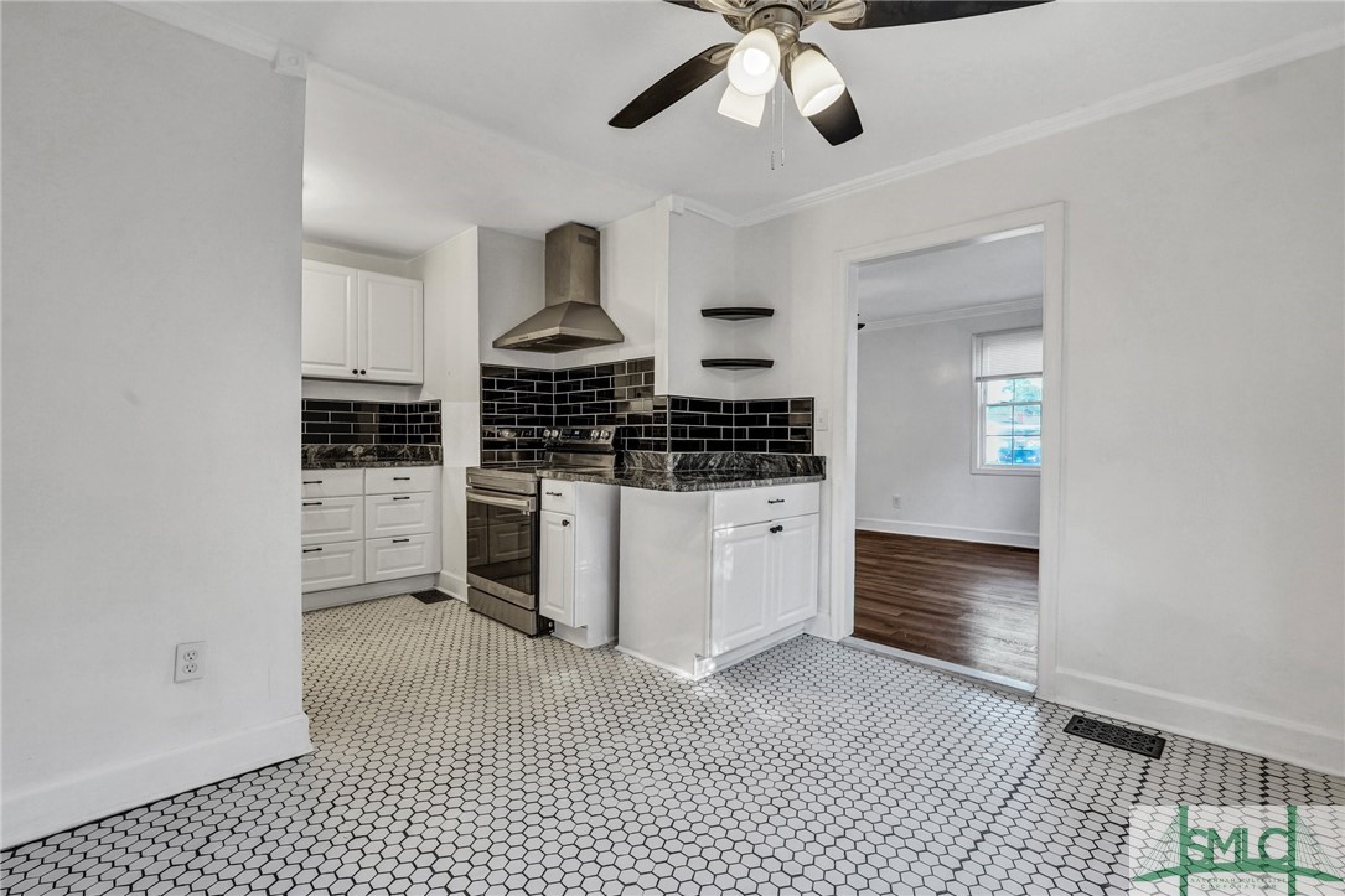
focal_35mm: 16
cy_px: 448
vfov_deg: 73.7
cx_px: 672
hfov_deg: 96.7
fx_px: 598
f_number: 11
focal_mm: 16
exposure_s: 1/5
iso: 200
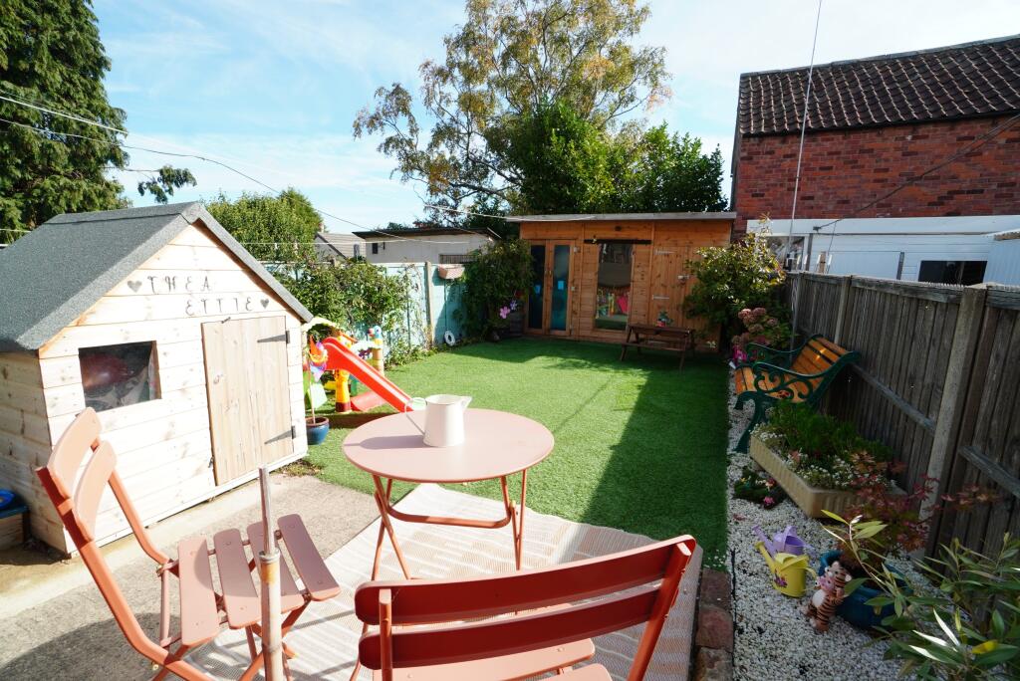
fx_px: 425
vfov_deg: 77.4
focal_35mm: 15
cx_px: 510
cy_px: 340
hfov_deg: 100.4
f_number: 9
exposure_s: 1/320
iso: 400
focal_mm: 10
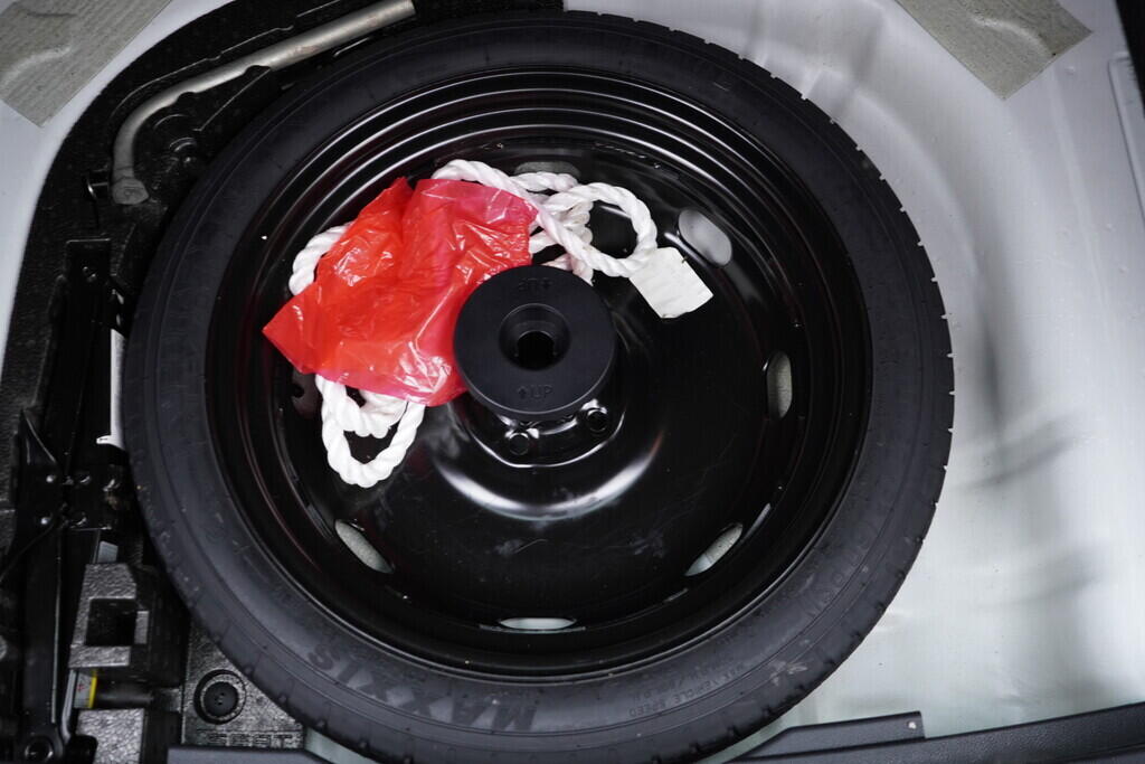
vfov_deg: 36.9
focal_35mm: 36
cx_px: 572
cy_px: 382
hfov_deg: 53.1
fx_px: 1145
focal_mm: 24
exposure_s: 1/40
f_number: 2.8
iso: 400
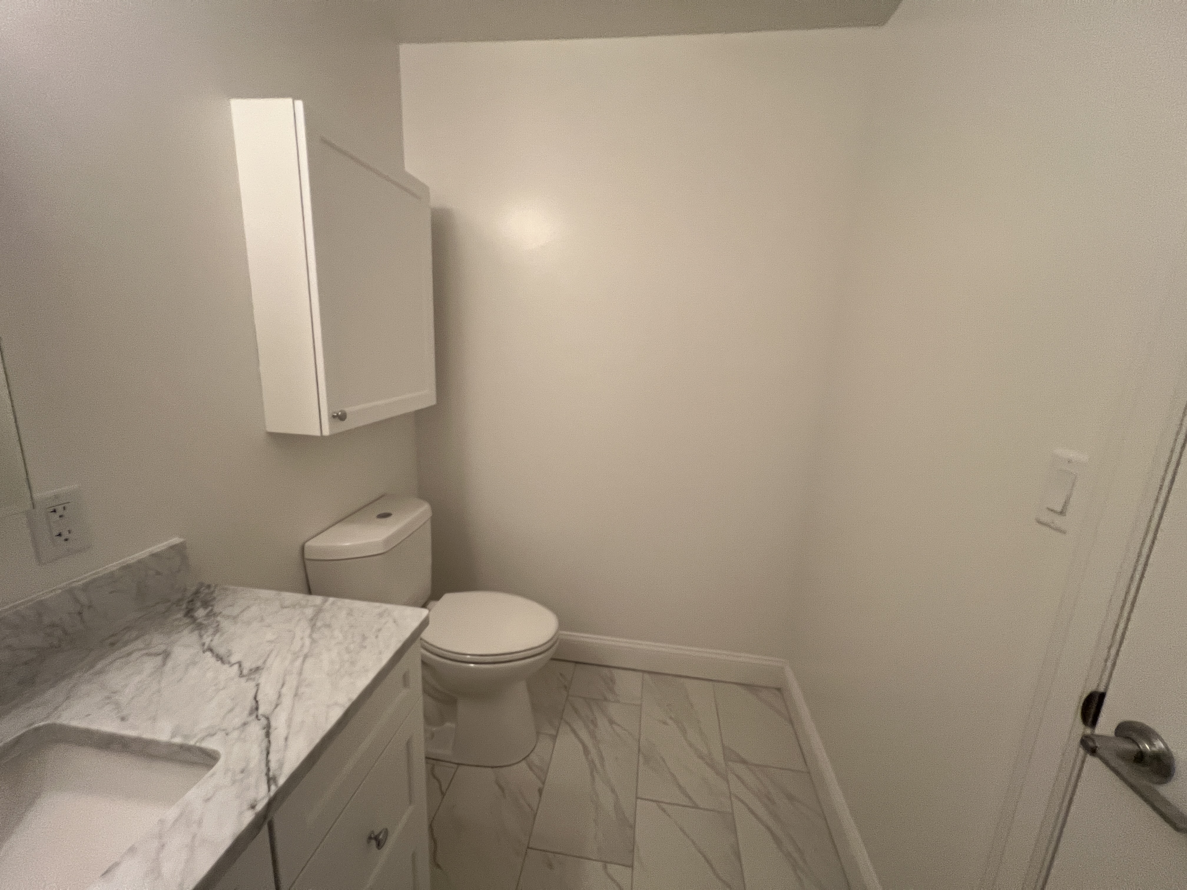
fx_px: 446
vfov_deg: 89.9
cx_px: 594
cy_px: 445
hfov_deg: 106.2
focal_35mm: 13
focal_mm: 1.57
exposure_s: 1/120
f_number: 1.8
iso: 250
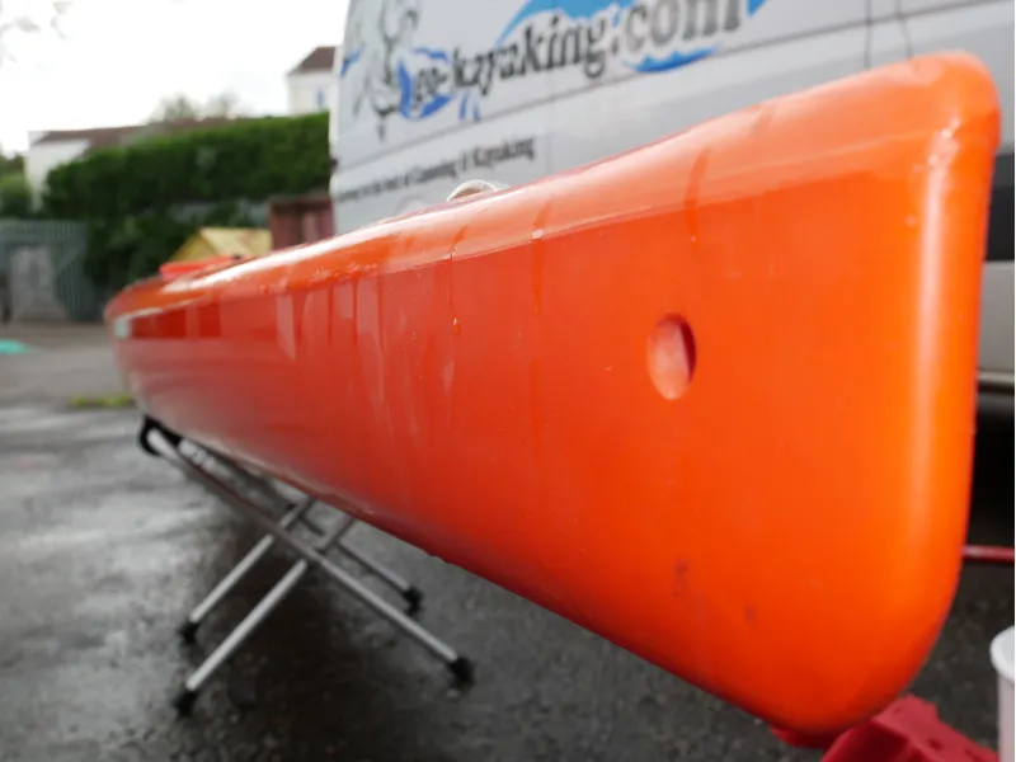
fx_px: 1115
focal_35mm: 38
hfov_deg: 49.0
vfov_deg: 37.7
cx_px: 508
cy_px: 381
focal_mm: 19
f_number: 7.1
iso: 200
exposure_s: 1/160
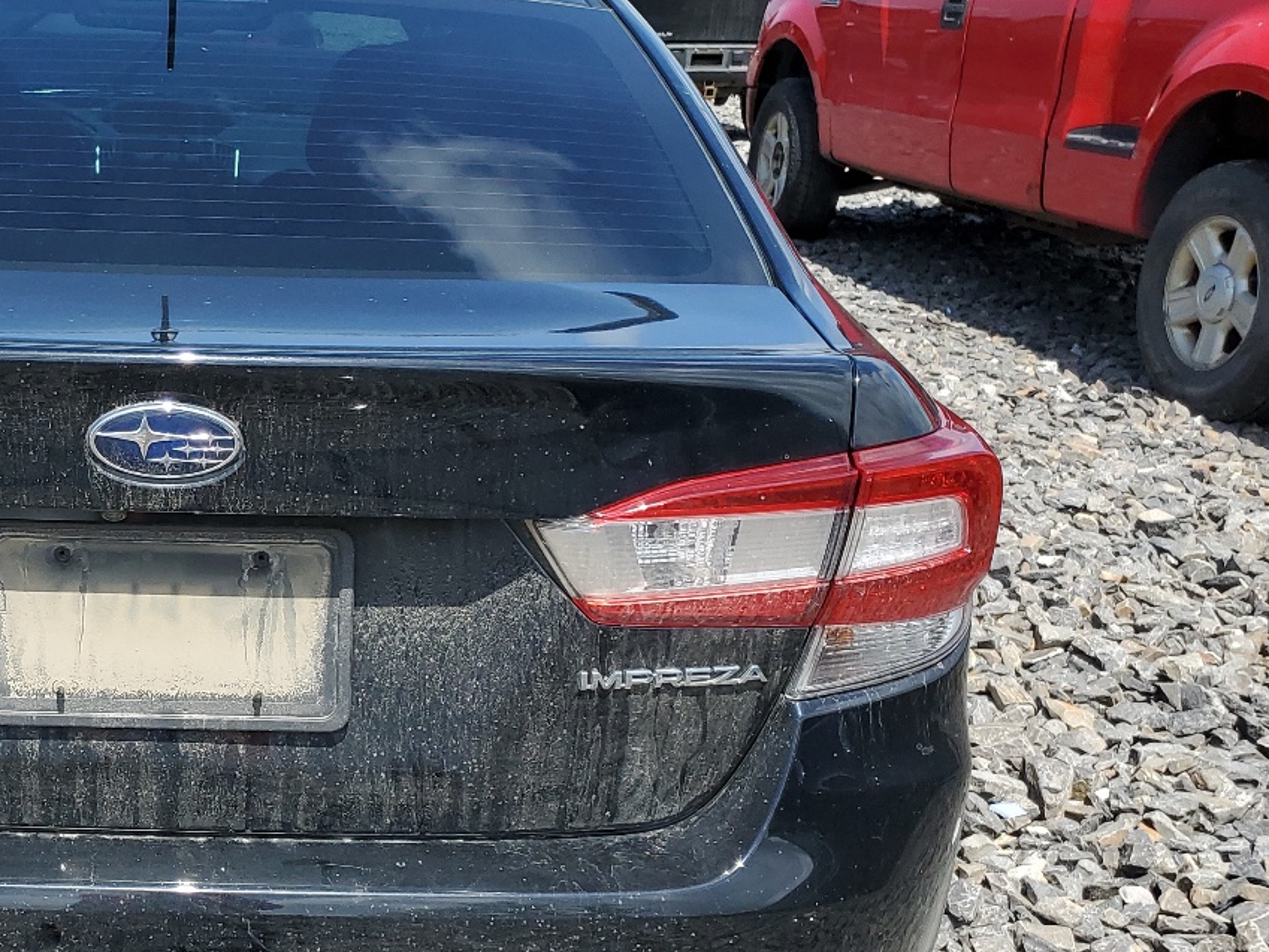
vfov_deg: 29.6
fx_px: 1797
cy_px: 598
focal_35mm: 49
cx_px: 133
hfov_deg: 36.5
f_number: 1.5
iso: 50
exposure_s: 1/2500
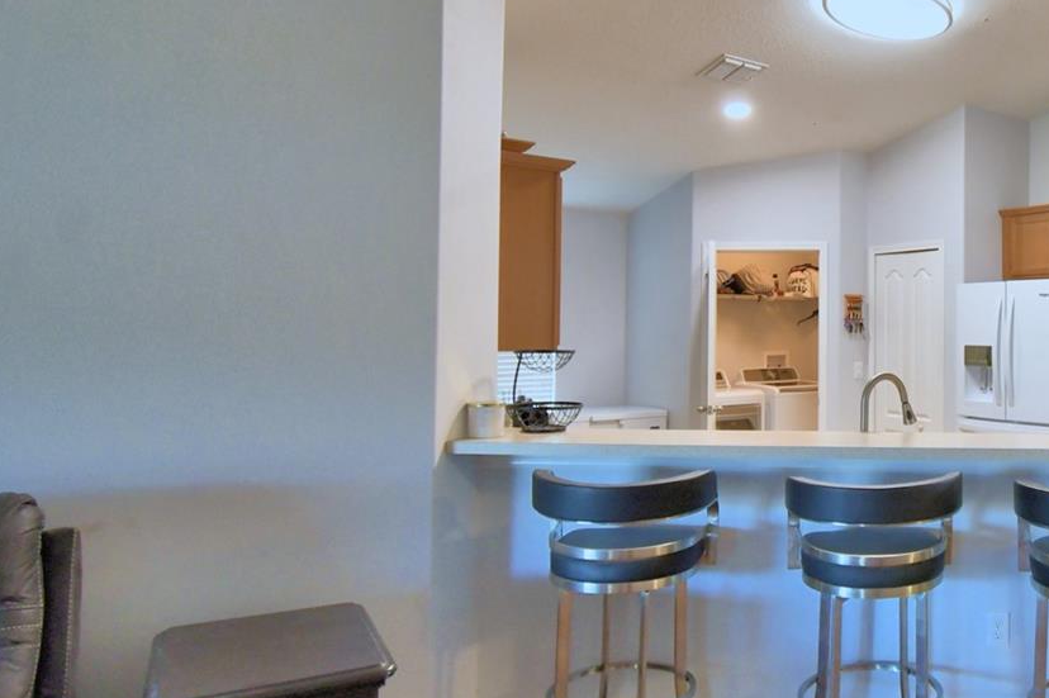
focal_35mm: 29
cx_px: 903
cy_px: 310
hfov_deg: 56.7
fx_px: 844
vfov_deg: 44.8
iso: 450
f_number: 4.5
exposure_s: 1/30
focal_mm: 10
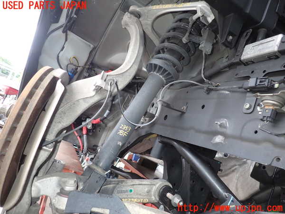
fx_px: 206
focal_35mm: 25
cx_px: 142
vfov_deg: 54.9
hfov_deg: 69.4
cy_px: 107
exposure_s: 1/50
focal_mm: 4.5
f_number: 2
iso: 200
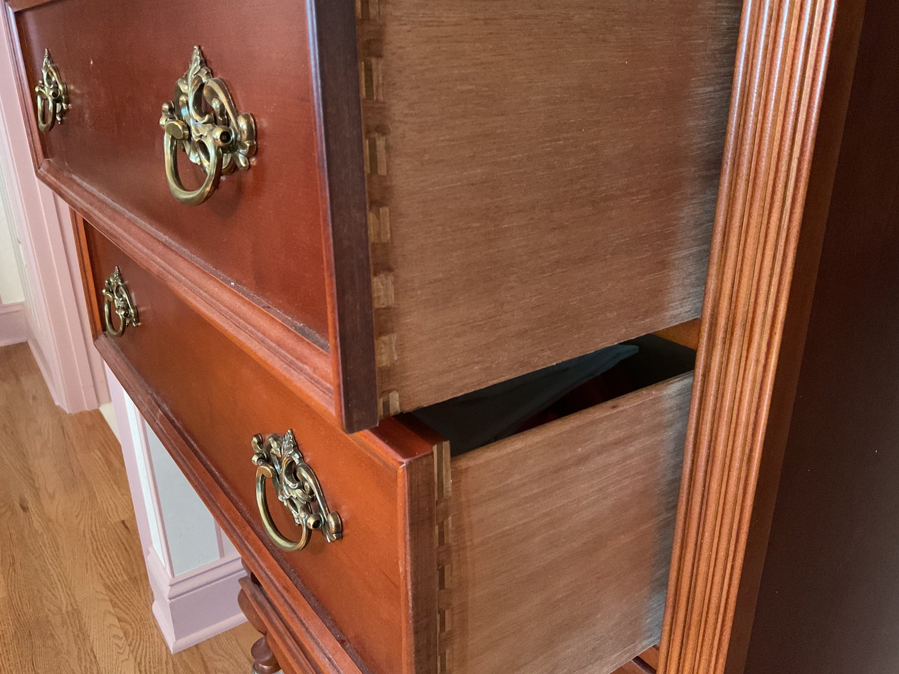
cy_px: 337
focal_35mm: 29
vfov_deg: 48.2
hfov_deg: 61.7
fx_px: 753
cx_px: 450
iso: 500
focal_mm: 3
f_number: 1.8
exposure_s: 1/24
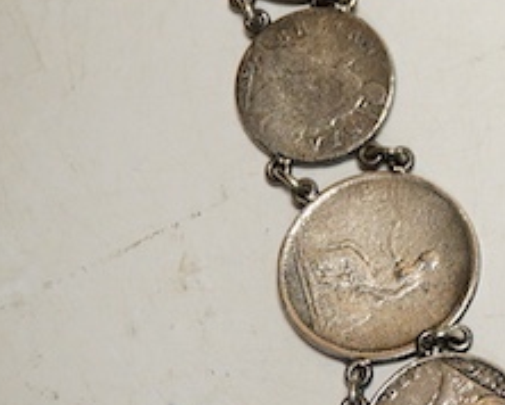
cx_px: 1010
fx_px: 2558
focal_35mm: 171
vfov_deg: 9.0
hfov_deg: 10.4
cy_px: 66
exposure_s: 1/125
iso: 1250
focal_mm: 30
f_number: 3.5
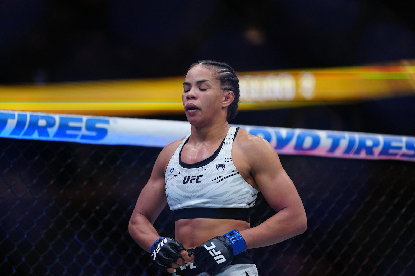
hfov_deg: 10.3
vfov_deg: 6.9
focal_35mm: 200
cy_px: 138
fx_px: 2305
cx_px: 208
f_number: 2.8
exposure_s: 1/1600
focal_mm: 200
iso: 2500
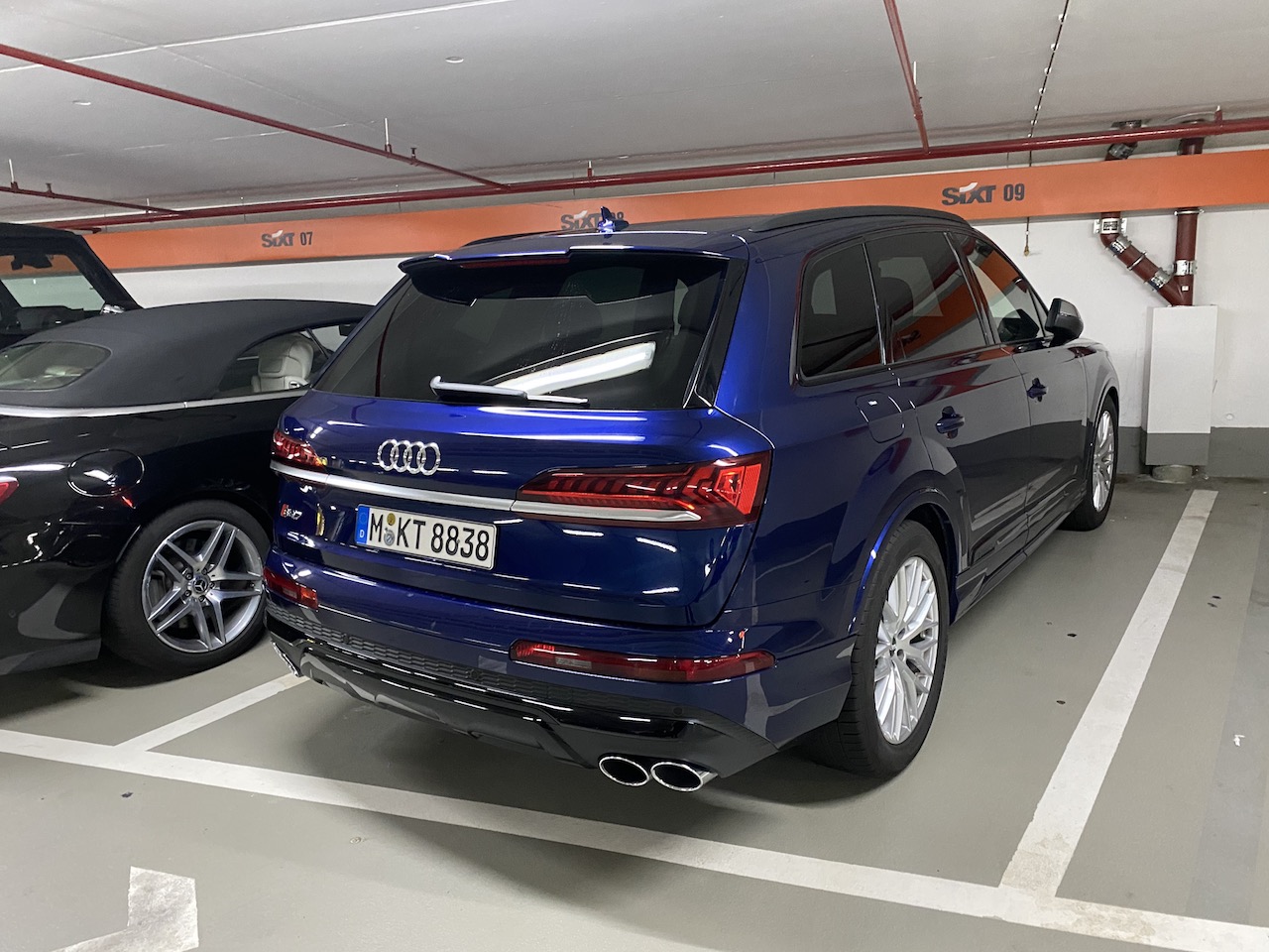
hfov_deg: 67.3
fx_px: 953
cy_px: 476
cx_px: 634
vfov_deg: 53.1
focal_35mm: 26
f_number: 1.8
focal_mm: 4.25
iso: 640
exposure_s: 1/33
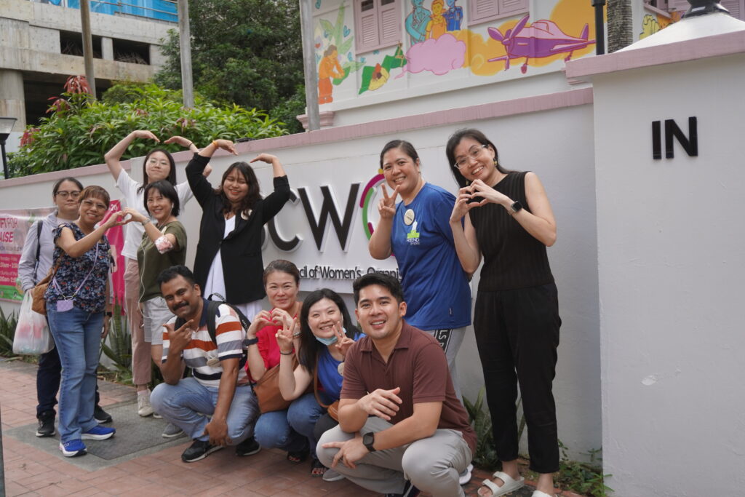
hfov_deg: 55.1
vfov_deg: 38.4
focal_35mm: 34
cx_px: 372
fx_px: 714
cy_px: 248
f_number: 4.5
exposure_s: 1/160
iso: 320
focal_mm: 23
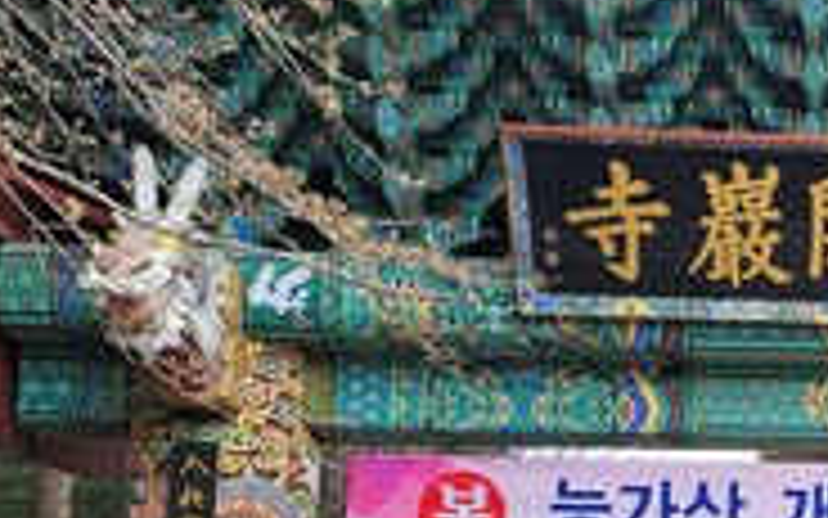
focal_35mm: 90
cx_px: 976
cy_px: 689
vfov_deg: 13.9
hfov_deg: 21.5
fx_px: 2031
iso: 40
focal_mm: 5.4
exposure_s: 1/444
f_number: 1.8
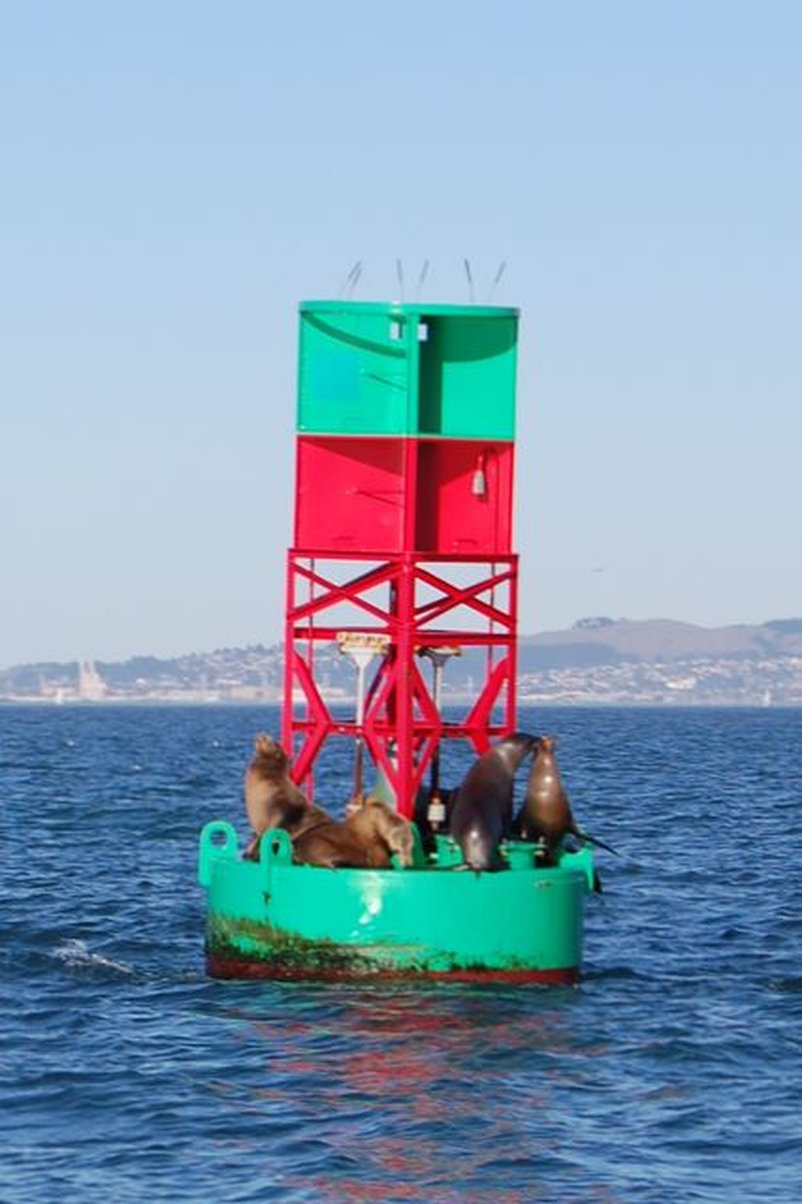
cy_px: 602
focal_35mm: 82
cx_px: 401
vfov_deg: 24.6
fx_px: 2760
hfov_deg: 16.5
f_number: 9
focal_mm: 55
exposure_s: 1/320
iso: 200
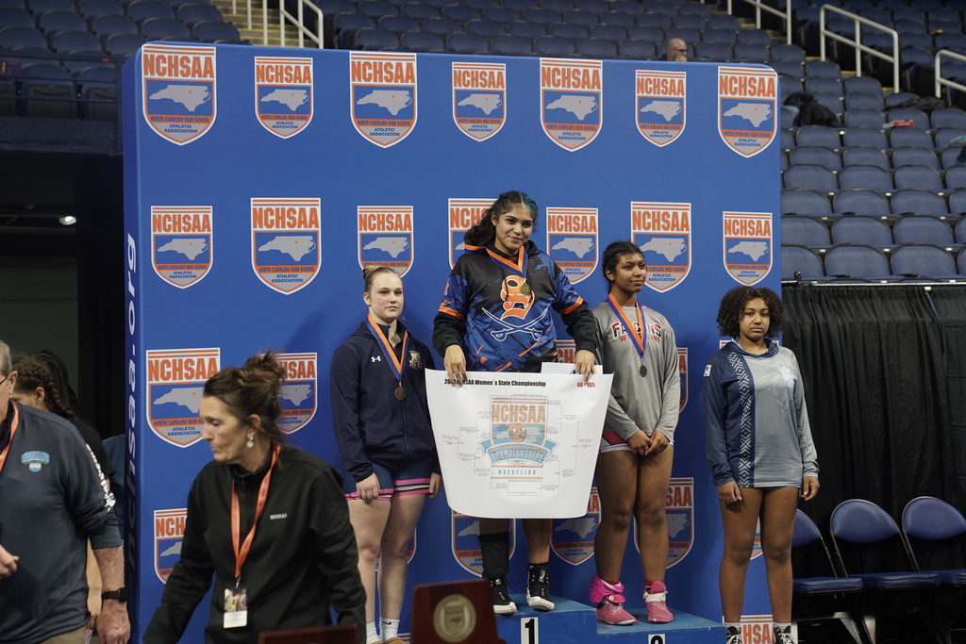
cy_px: 322
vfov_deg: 19.5
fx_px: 1878
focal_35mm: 70
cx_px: 483
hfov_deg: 28.8
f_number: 4
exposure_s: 1/160
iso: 1000
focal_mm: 70
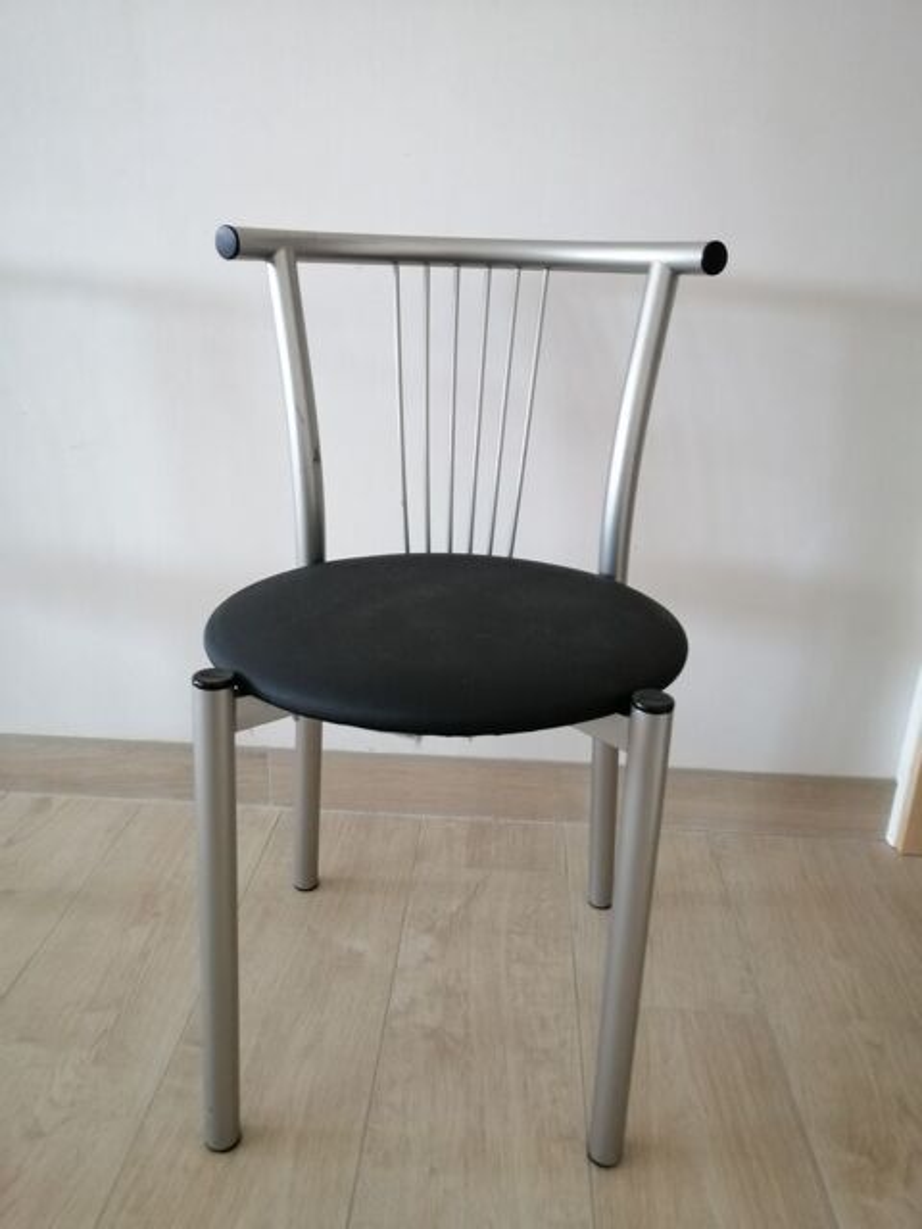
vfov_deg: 67.3
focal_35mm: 26
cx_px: 461
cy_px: 614
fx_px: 923
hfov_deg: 53.1
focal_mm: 3.96
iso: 400
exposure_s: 1/25
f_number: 1.8
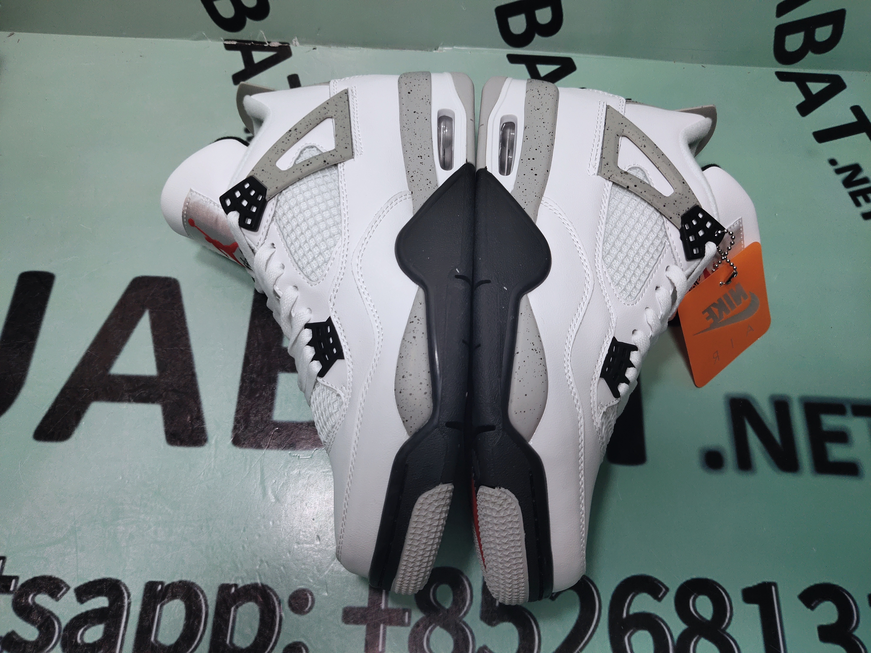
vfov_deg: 46.8
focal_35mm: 30
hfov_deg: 60.0
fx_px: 755
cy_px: 326
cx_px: 436
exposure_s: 1/100
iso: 54
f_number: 1.79
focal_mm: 4.35
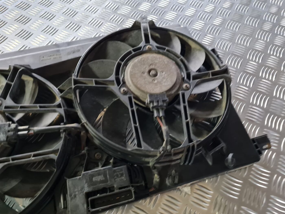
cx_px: 142
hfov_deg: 67.3
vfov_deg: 53.1
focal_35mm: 26
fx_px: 214
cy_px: 107
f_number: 1.8
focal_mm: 5.4
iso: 640
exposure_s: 1/25
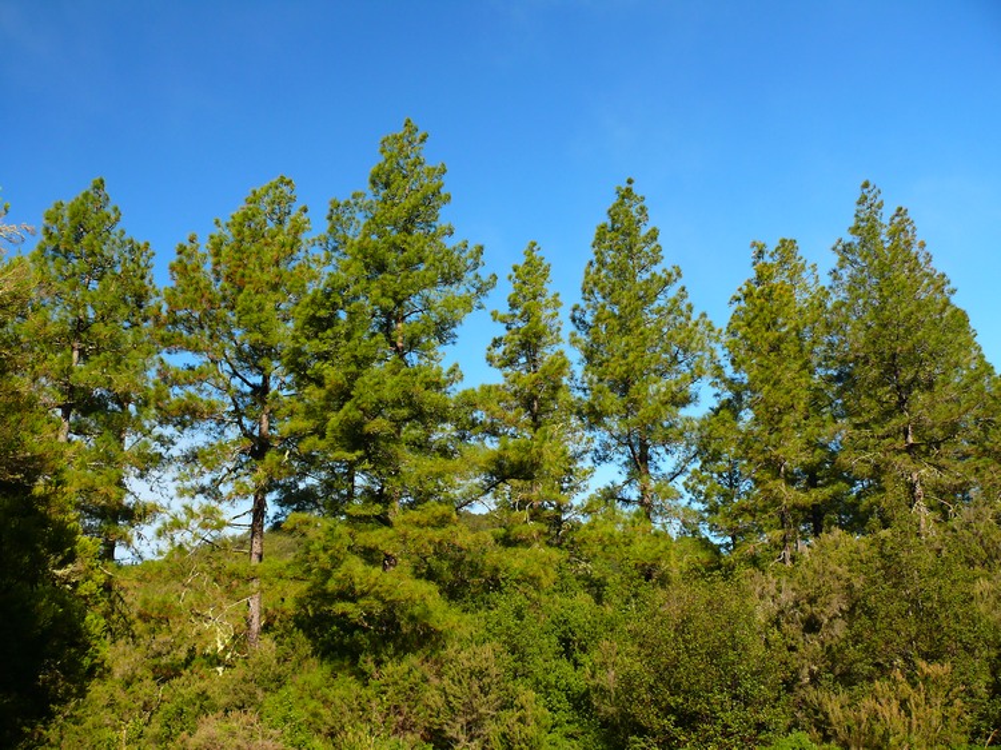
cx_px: 500
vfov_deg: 40.7
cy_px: 375
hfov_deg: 52.6
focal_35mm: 35
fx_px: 1012
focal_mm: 7.4
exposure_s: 1/160
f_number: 4
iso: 100
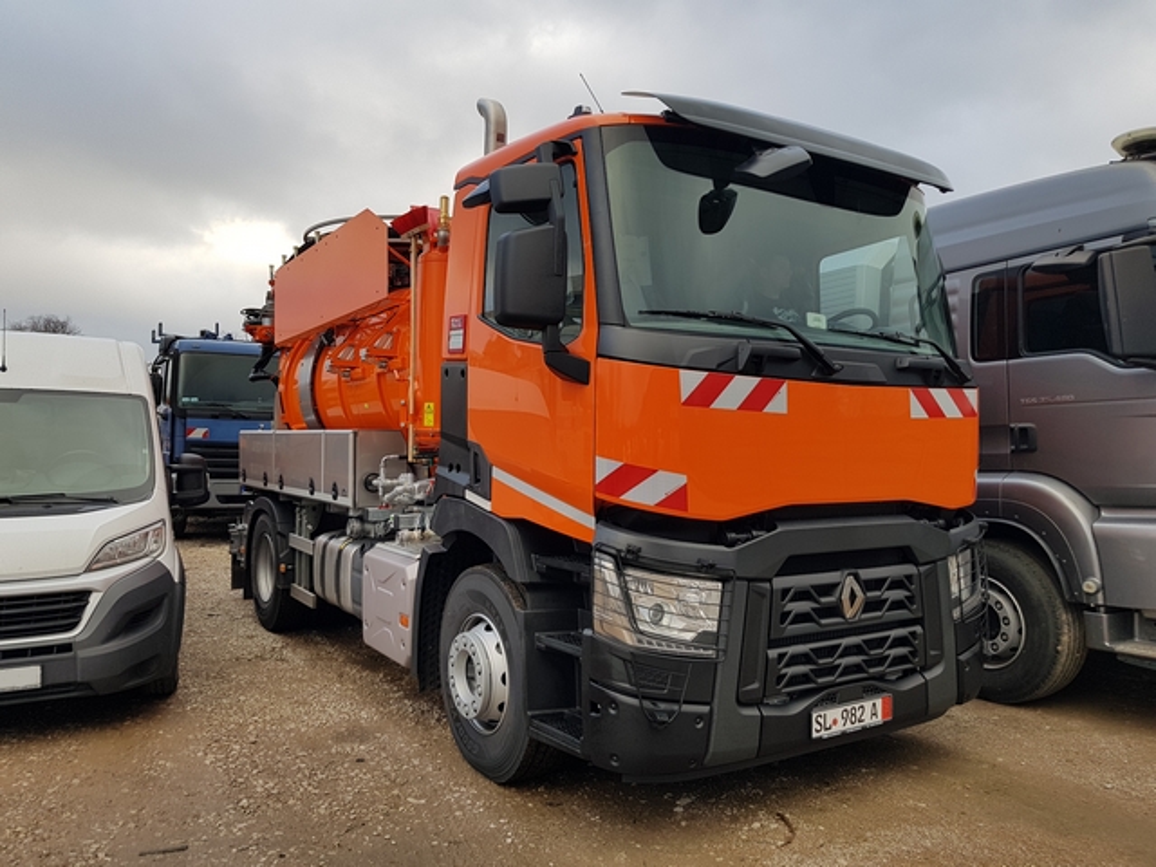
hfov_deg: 67.3
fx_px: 868
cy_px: 434
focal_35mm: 26
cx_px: 578
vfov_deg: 53.1
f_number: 1.7
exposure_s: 1/329
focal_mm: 4.2
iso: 40
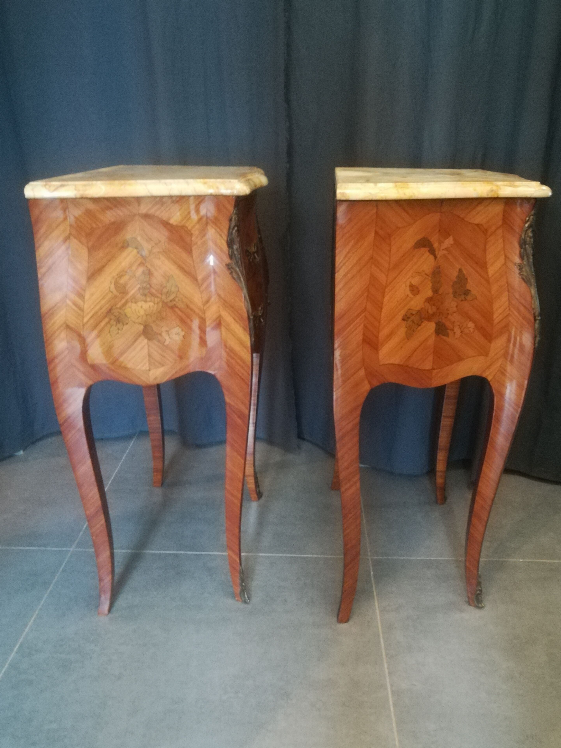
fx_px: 583
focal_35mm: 27
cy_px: 370
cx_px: 284
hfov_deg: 51.4
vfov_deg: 65.3
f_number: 2.2
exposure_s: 1/14.3
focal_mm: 3.83
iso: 800
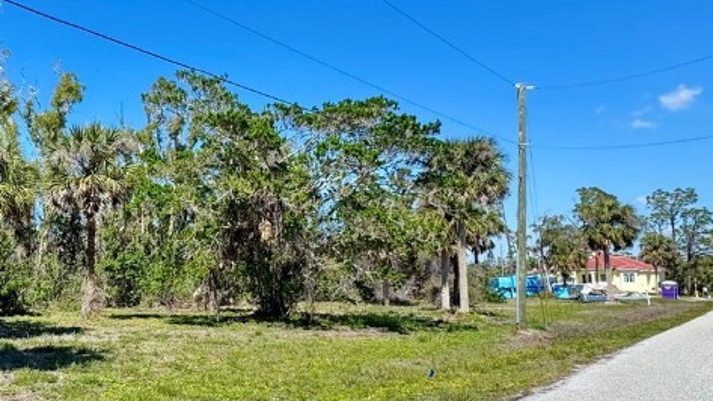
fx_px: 624
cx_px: 68
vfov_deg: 35.5
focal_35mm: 33
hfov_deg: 52.2
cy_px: 235
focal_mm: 2.22
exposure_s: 1/448
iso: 40
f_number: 2.2
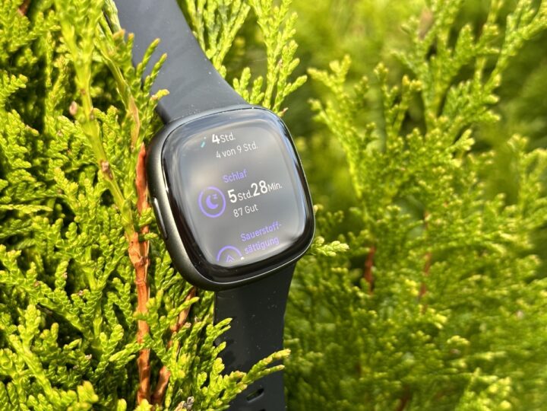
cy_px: 206
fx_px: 758
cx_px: 274
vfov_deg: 30.3
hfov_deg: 39.7
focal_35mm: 48
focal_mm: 6.86
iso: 64
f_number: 1.78
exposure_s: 1/121
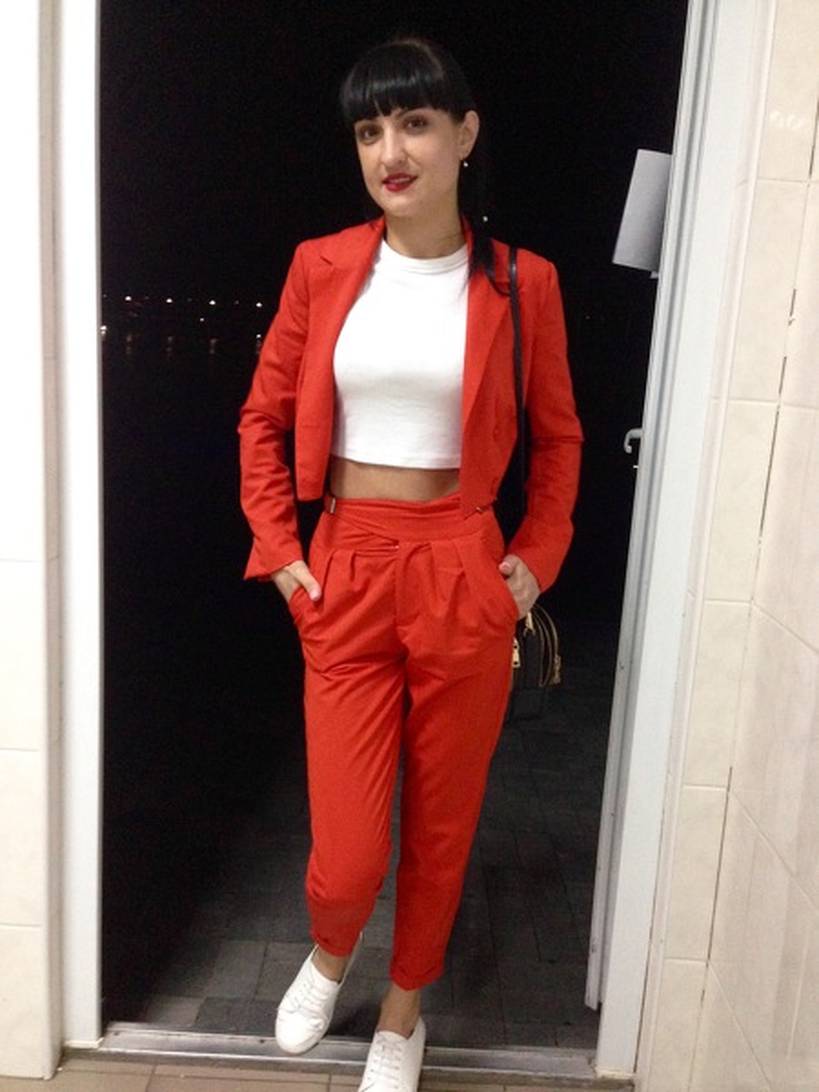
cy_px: 546
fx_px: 1041
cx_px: 410
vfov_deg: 55.4
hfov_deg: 42.9
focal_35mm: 33
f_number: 2.4
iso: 400
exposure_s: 1/20
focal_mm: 4.12
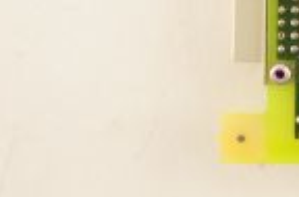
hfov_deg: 9.3
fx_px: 1730
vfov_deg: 6.4
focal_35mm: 209
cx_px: 602
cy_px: -169
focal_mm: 50
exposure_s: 1/160
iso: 1600
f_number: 13
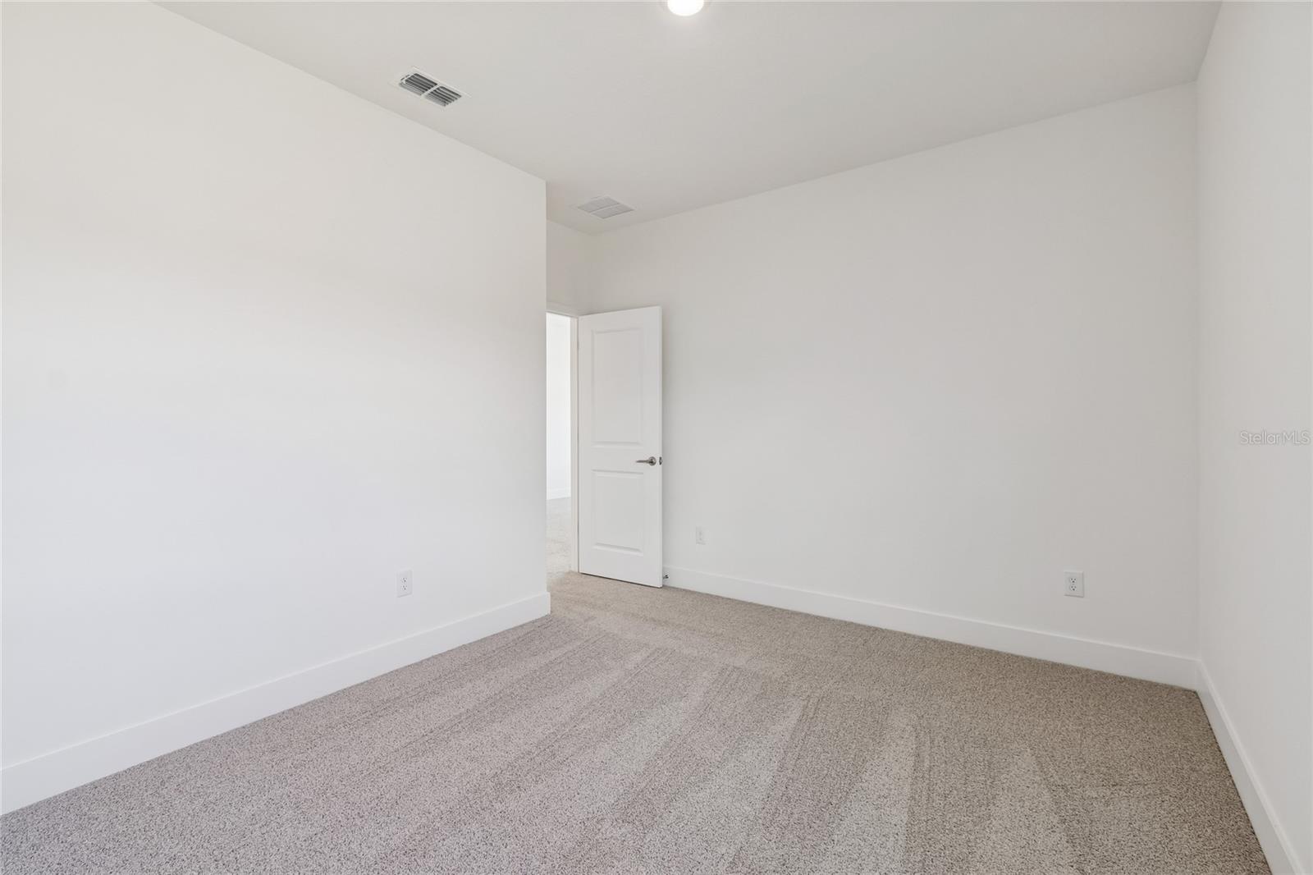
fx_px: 547
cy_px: 438
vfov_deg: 77.3
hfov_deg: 100.4
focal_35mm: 15
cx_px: 656
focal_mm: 10
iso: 100
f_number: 7.1
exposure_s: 1/10
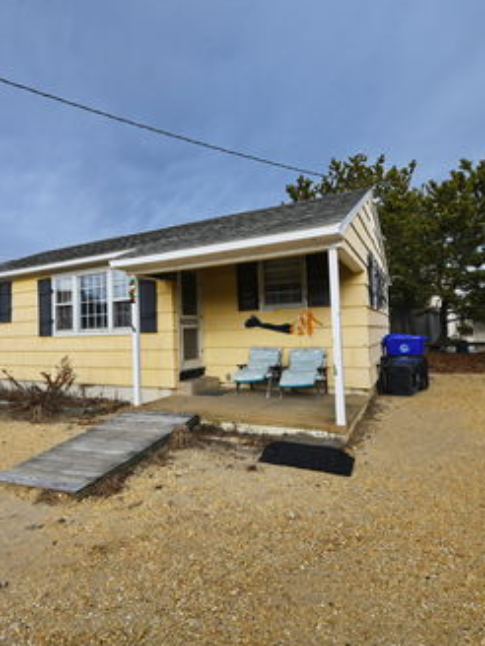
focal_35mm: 21
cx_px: 156
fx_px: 392
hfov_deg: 61.7
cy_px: 322
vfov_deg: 79.0
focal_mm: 14
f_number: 13
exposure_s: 1/640
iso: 640
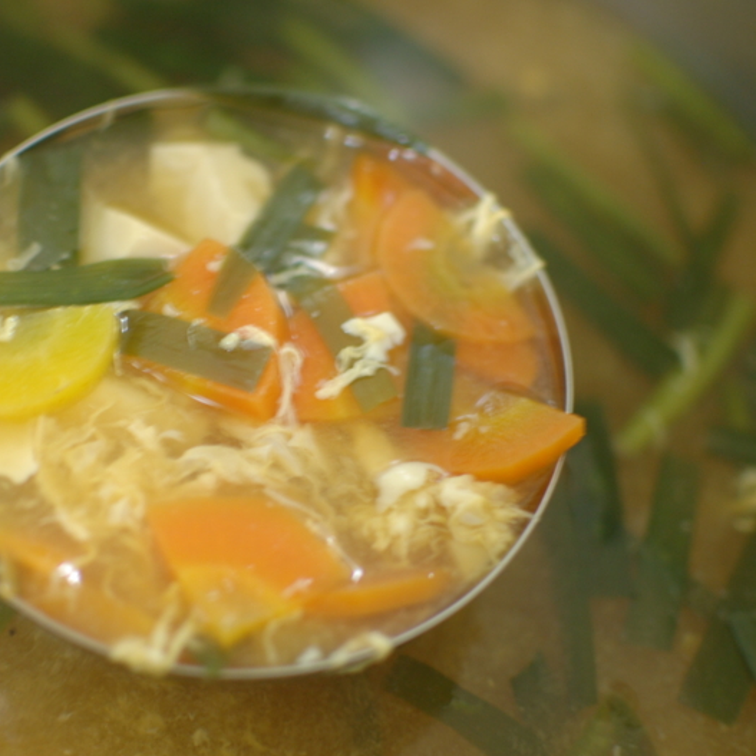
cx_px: 248
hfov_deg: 25.3
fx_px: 1671
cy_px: 377
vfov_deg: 25.5
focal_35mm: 68
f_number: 2
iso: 400
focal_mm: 35
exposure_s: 1/15
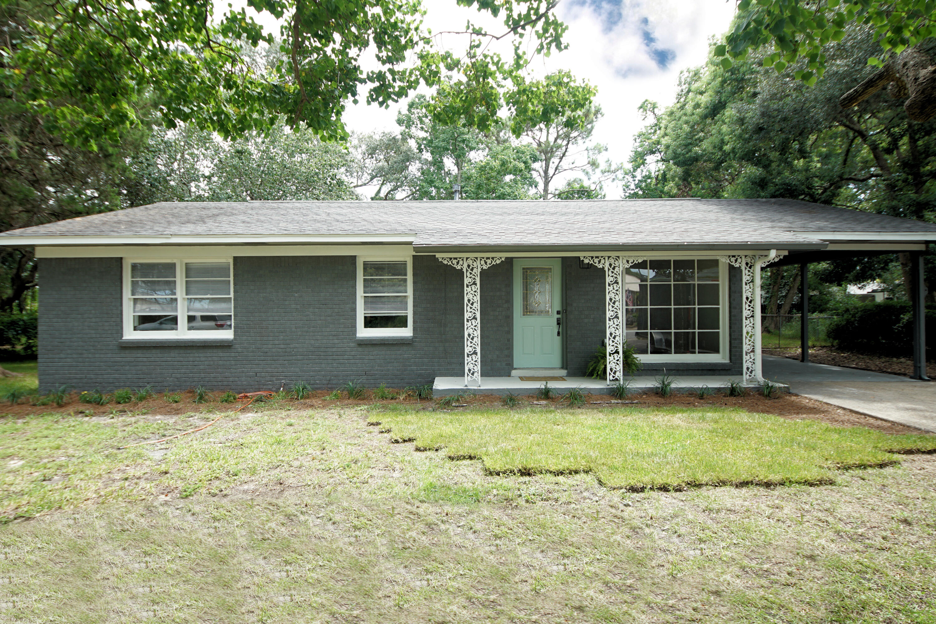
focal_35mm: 18
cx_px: 468
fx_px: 468
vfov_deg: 67.4
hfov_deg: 90.0
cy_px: 312
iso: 125
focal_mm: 12
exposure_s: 1/60
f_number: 4.5
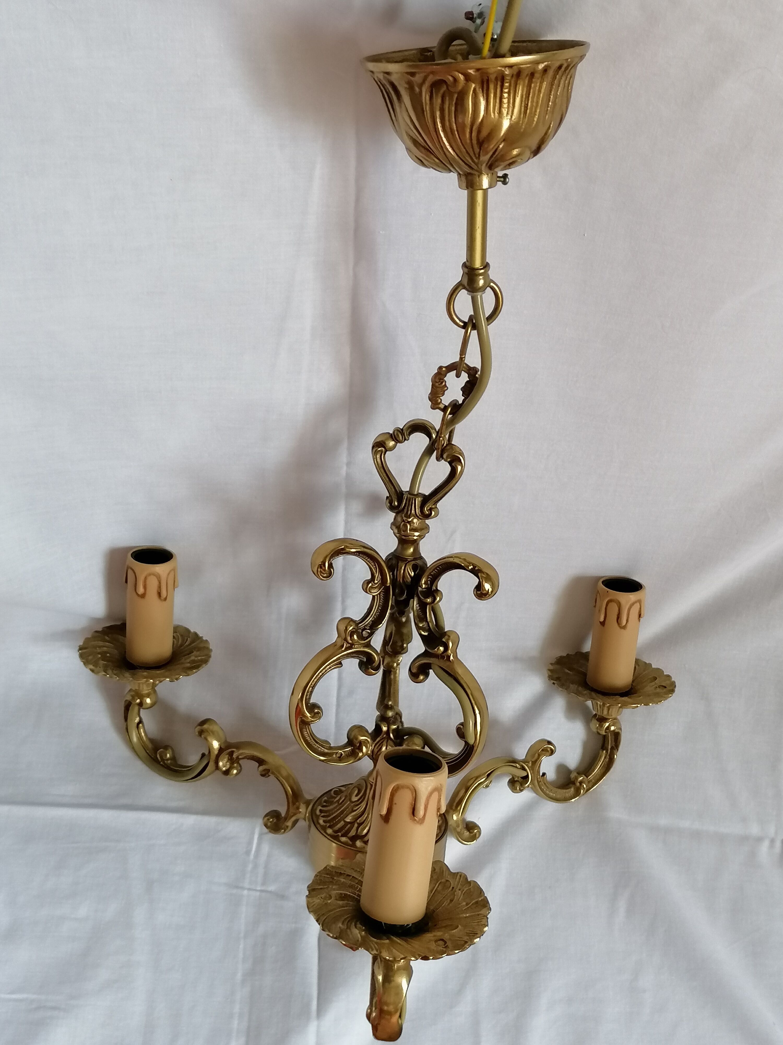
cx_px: 392
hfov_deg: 34.3
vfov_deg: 44.8
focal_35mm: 42
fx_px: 1267
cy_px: 522
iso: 250
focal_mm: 4.75
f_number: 1.8
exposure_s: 1/33.3
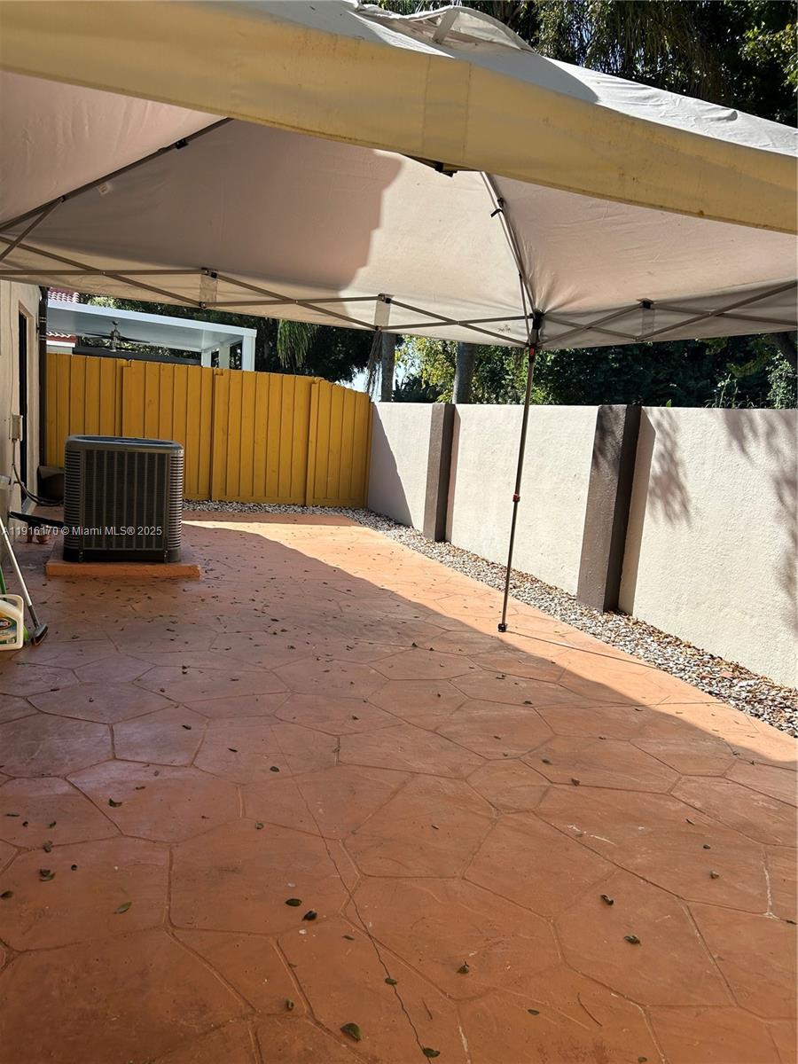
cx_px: 399
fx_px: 799
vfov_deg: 67.3
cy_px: 532
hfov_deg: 53.1
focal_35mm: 26
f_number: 1.5
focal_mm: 5.7
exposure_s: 1/2045
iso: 50
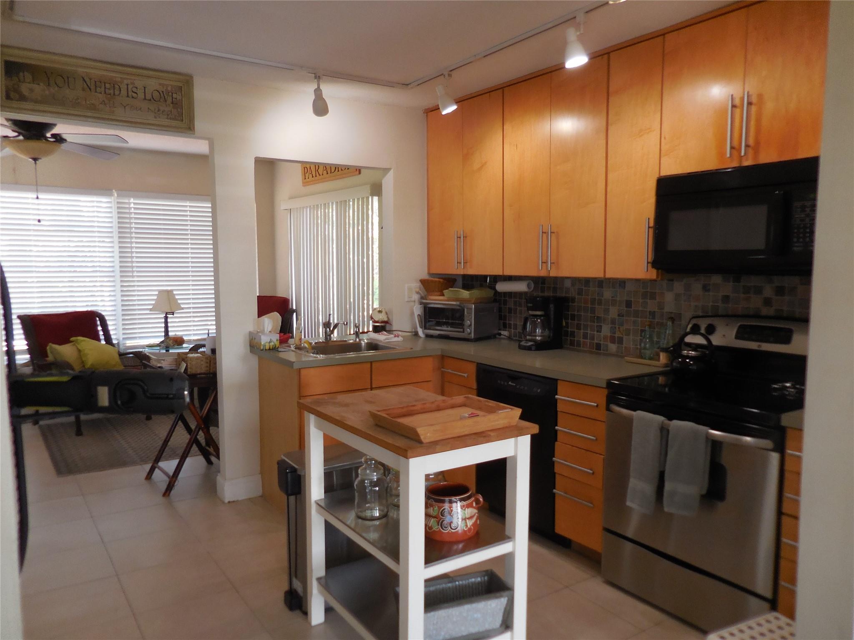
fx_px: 617
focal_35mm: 25
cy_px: 320
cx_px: 427
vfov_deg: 54.9
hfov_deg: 69.4
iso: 160
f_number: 3.3
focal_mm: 4.5
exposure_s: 1/30
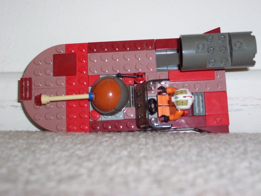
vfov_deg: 25.7
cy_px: 98
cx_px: 130
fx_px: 430
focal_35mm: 57
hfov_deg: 33.8
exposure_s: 1/60
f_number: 3.4
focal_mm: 8.6
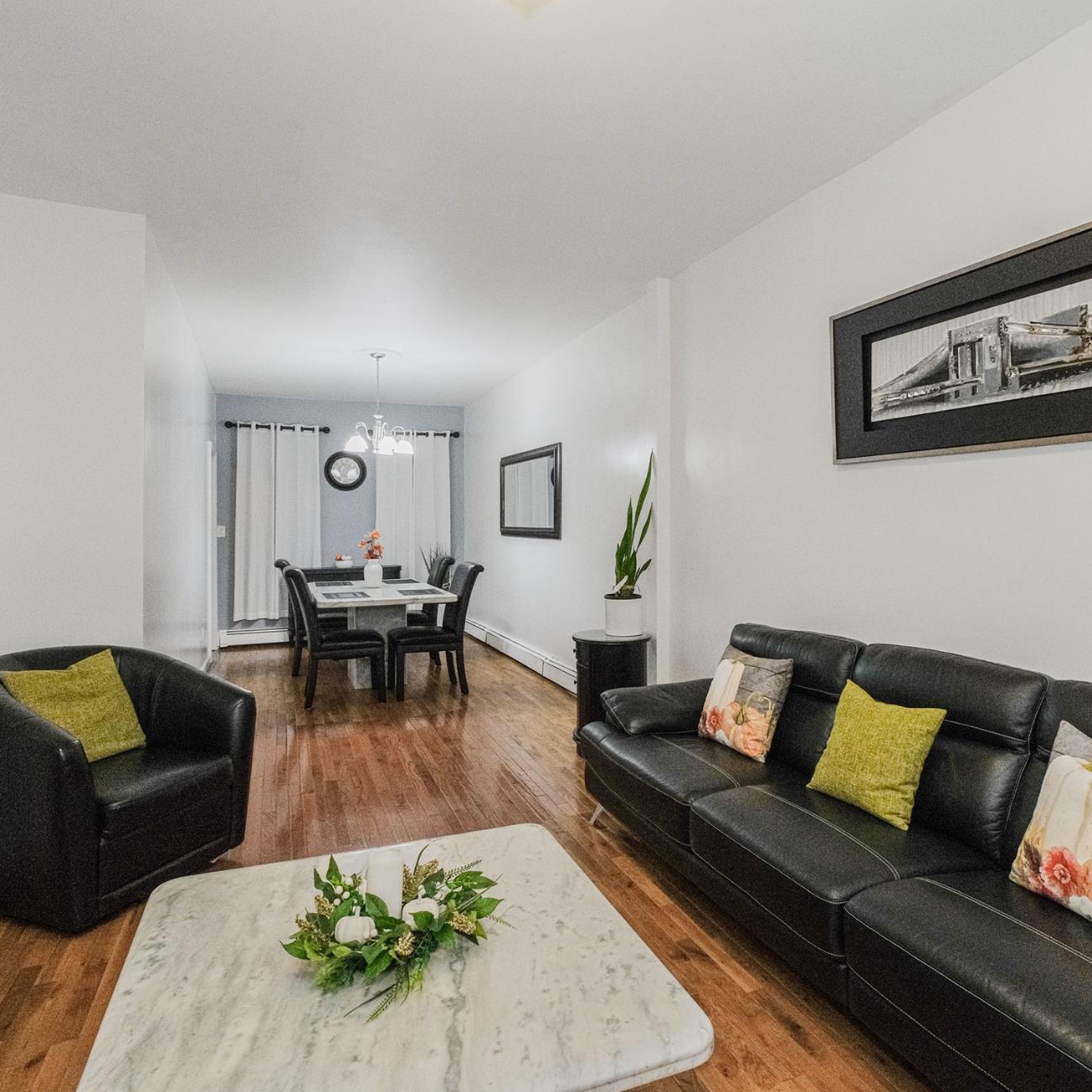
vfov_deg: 74.8
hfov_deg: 74.5
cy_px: 533
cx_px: 612
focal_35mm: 20
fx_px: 714
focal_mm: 10
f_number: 8
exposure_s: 1/50
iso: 1600
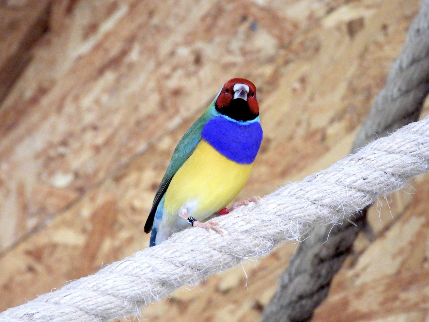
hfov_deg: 3.3
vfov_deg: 2.5
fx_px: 7436
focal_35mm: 600
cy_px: 161
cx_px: 214
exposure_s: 1/20
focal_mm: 108
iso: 1400
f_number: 5
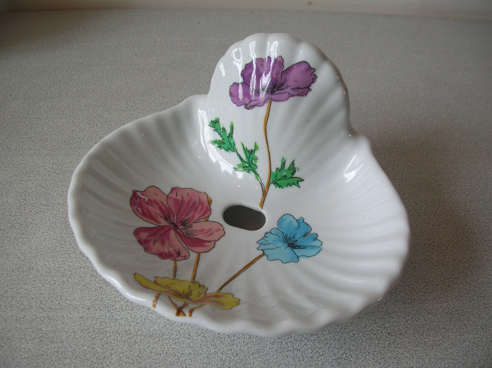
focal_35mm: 35
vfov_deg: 40.6
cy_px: 184
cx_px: 246
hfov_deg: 52.7
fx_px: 497
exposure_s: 1/15
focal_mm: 5.8
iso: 50
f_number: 2.8
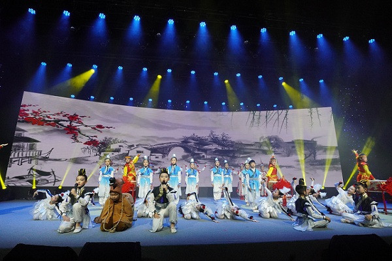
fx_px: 196
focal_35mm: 18
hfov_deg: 90.0
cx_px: 196
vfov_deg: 67.4
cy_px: 130
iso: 1600
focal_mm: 12
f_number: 8
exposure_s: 1/200
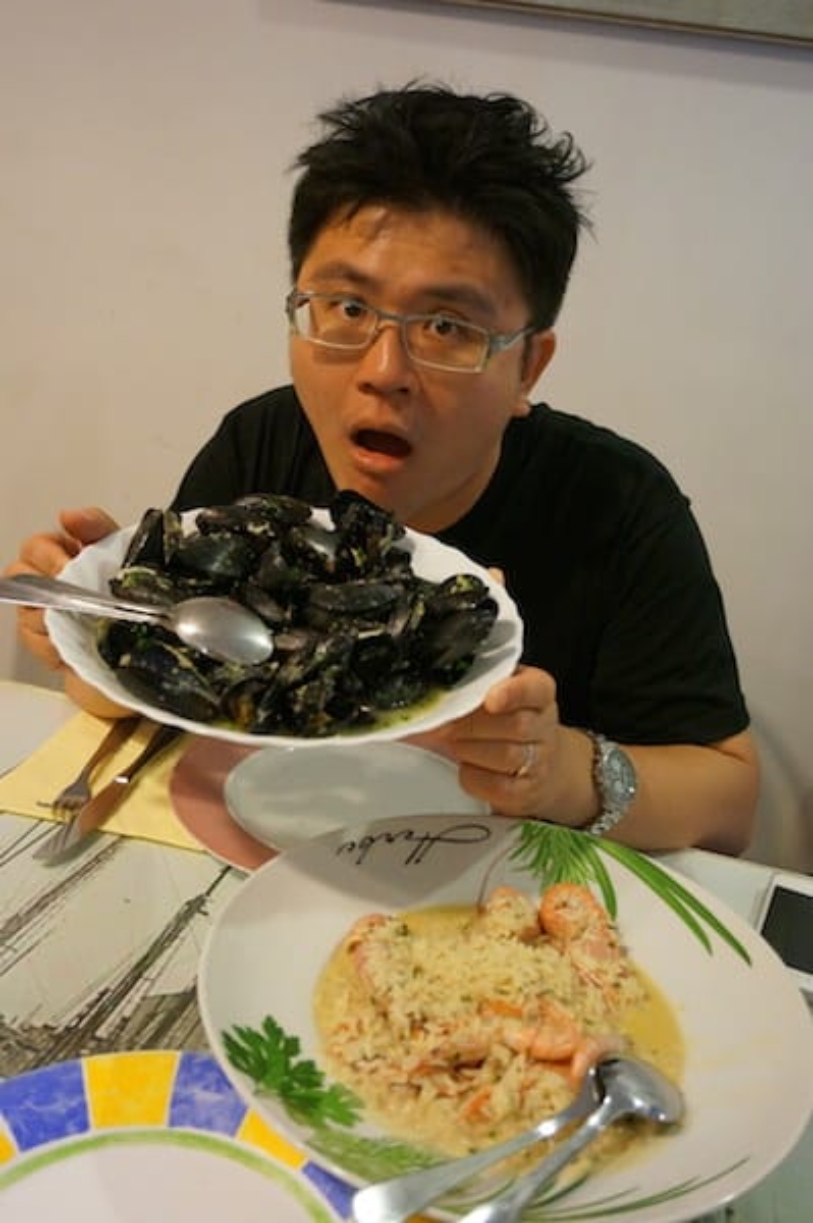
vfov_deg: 57.3
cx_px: 406
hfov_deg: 39.9
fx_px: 1120
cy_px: 612
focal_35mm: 33
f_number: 4
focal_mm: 22
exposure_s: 1/50
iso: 3200
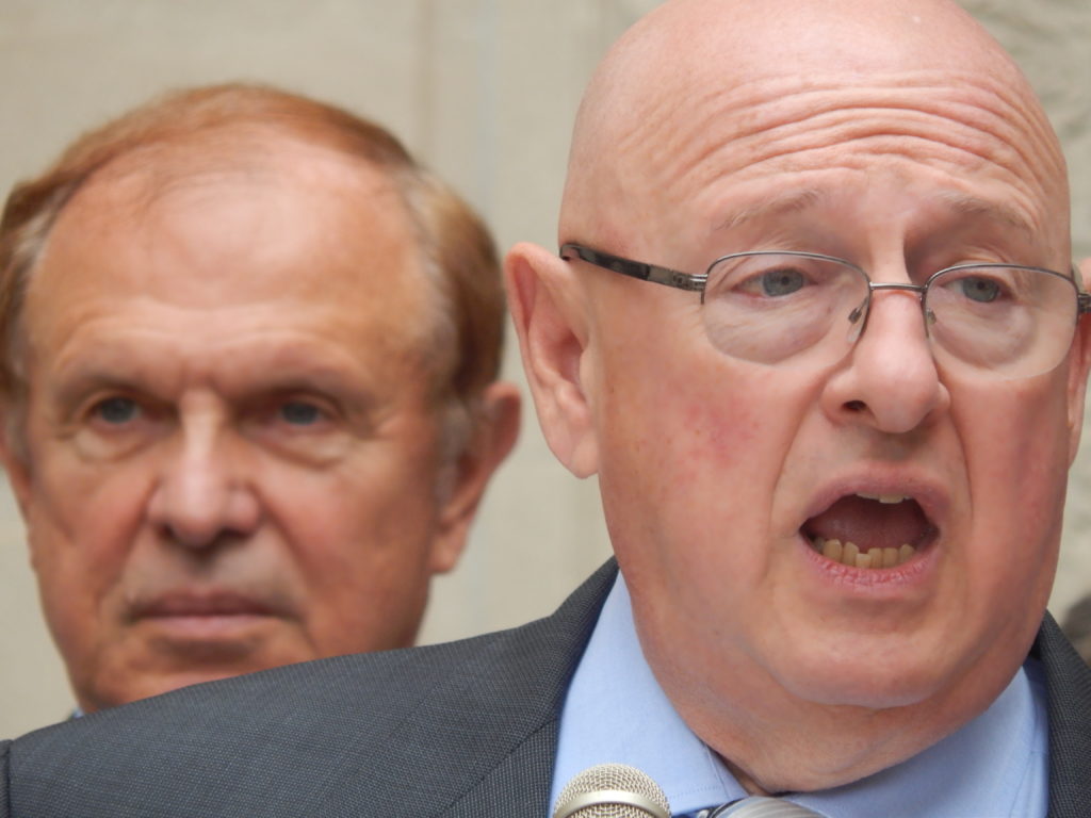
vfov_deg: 2.2
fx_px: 21274
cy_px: 409
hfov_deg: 2.9
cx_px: 546
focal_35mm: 675
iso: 200
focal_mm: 120
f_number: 5.8
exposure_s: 1/125
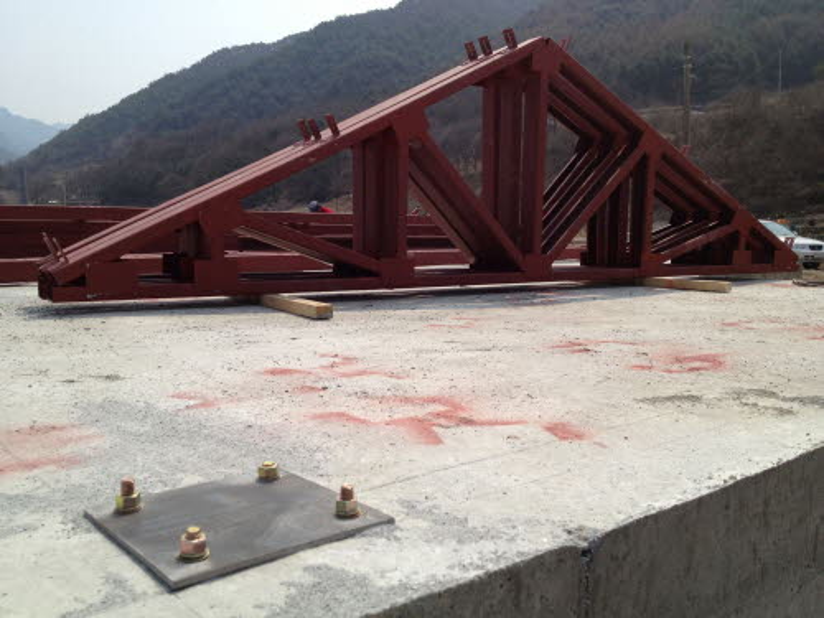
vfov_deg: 40.7
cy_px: 309
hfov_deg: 52.6
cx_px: 412
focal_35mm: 35
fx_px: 833
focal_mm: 4.28
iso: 64
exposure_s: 1/2304
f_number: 2.4
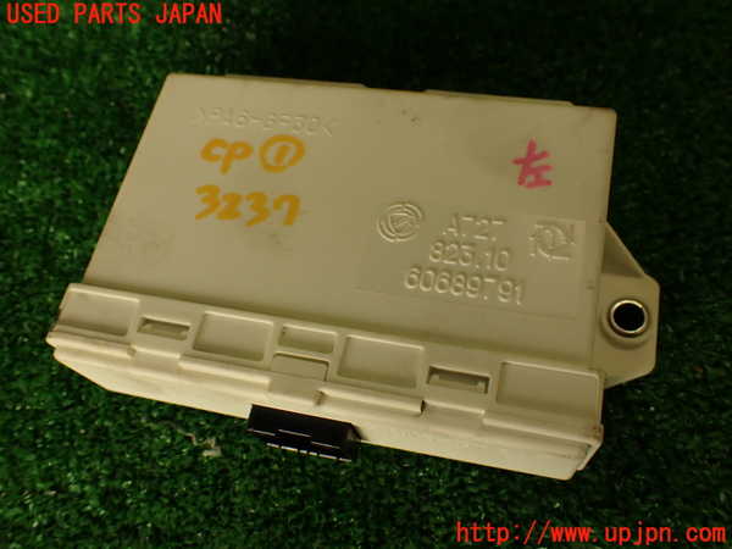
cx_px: 366
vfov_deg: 44.2
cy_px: 274
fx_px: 677
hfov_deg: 56.8
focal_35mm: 32
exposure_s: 1/80
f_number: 3.2
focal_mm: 5.79
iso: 100
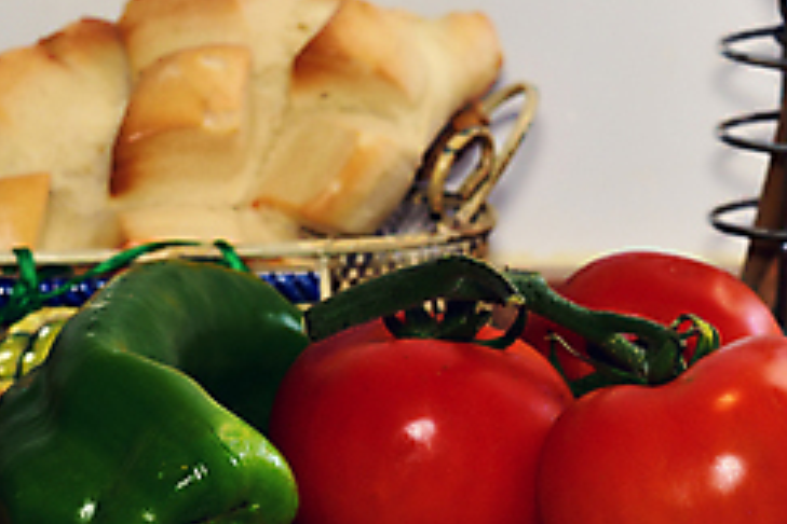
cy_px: 398
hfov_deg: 13.8
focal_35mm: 148
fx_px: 3235
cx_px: 525
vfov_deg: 9.3
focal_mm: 40
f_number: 8
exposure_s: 1/60
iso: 100
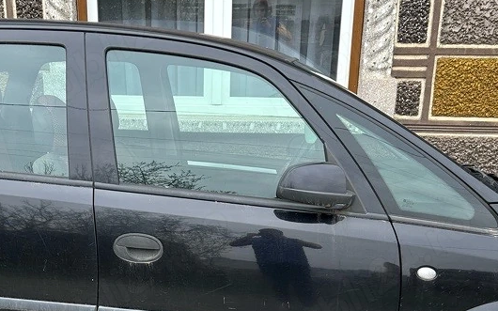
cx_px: 189
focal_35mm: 52
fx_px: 706
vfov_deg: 24.0
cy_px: 294
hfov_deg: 38.6
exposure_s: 1/174
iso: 40
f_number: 1.5
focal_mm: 5.7
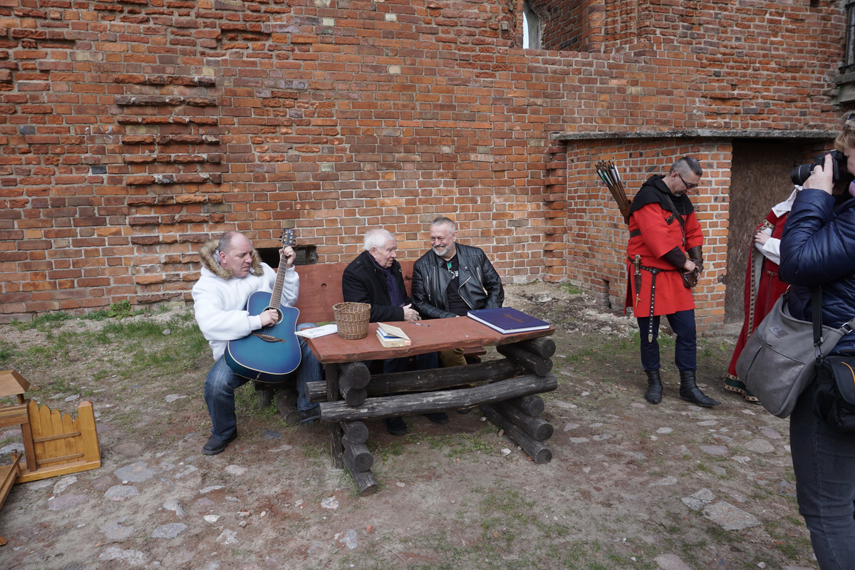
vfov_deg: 53.1
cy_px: 285
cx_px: 428
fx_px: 570
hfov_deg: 73.7
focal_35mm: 24
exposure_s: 1/80
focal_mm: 16
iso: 100
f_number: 6.3
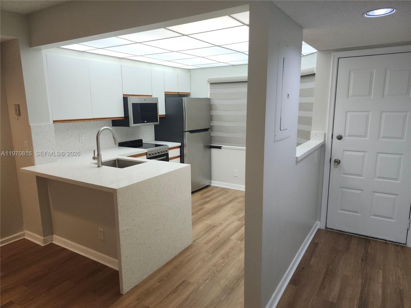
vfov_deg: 58.9
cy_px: 154
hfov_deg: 73.9
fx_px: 273
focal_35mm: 23
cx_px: 206
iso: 80
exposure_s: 1/60
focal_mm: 5.54
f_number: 1.8
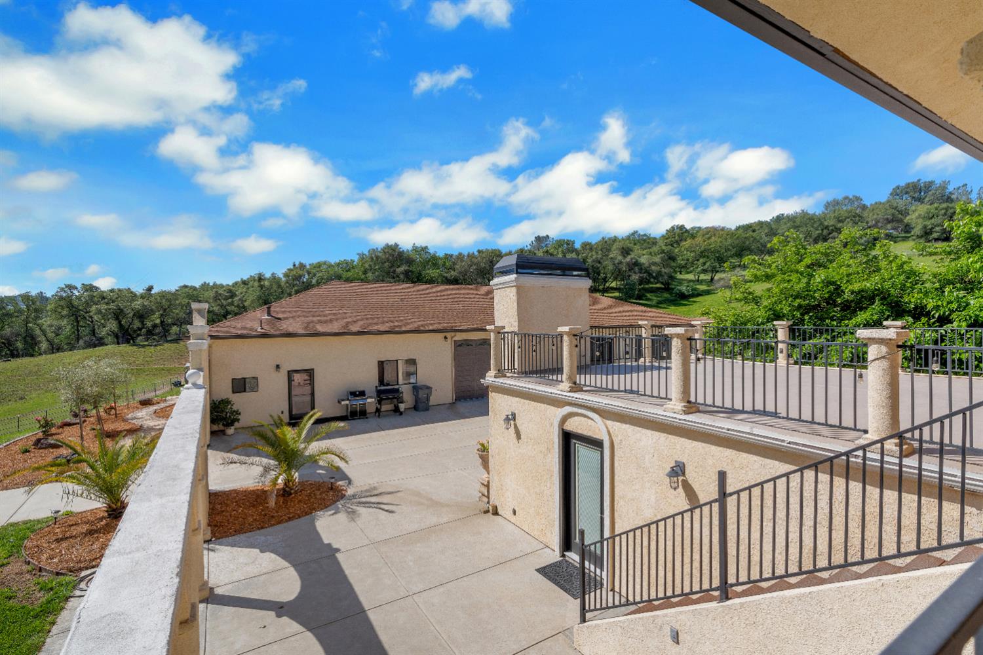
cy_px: 328
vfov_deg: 73.7
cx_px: 492
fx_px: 437
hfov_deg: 96.7
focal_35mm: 16
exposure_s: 1/3200
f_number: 8
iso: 500
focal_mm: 16
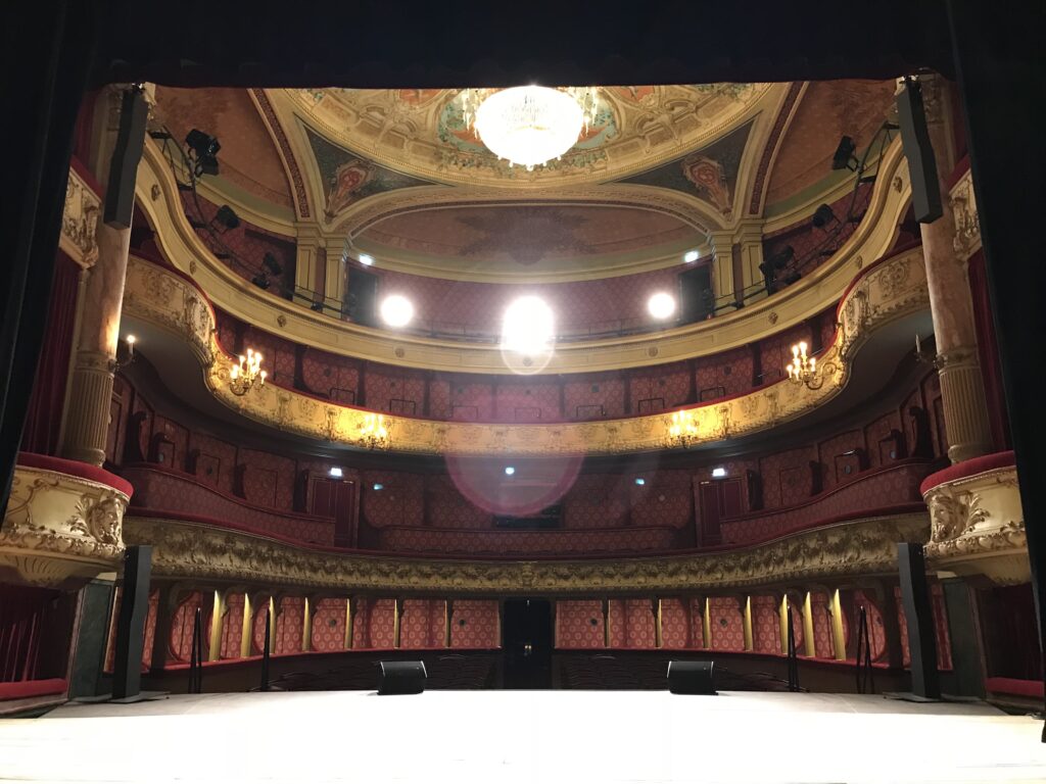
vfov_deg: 49.7
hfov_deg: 63.4
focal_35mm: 28
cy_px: 392
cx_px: 523
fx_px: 846
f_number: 1.8
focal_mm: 3.99
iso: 100
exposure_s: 1/9
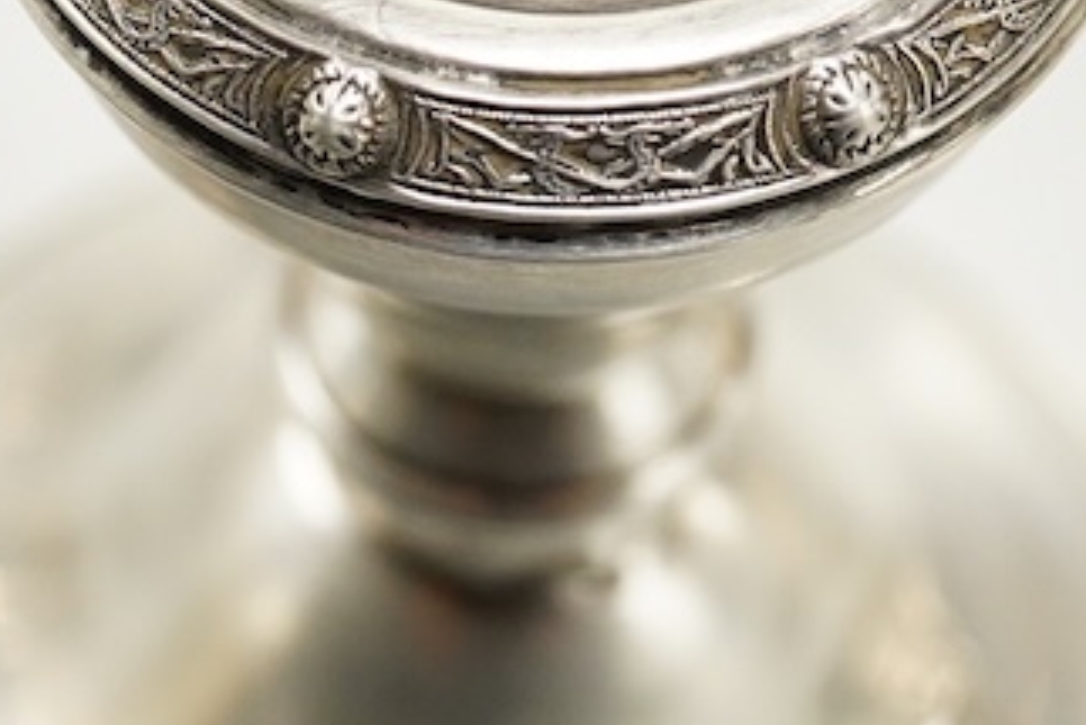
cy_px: 479
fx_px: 4738
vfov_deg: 8.7
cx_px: 339
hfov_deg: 13.1
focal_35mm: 157
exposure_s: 1/500
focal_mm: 30
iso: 2500
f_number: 5.6
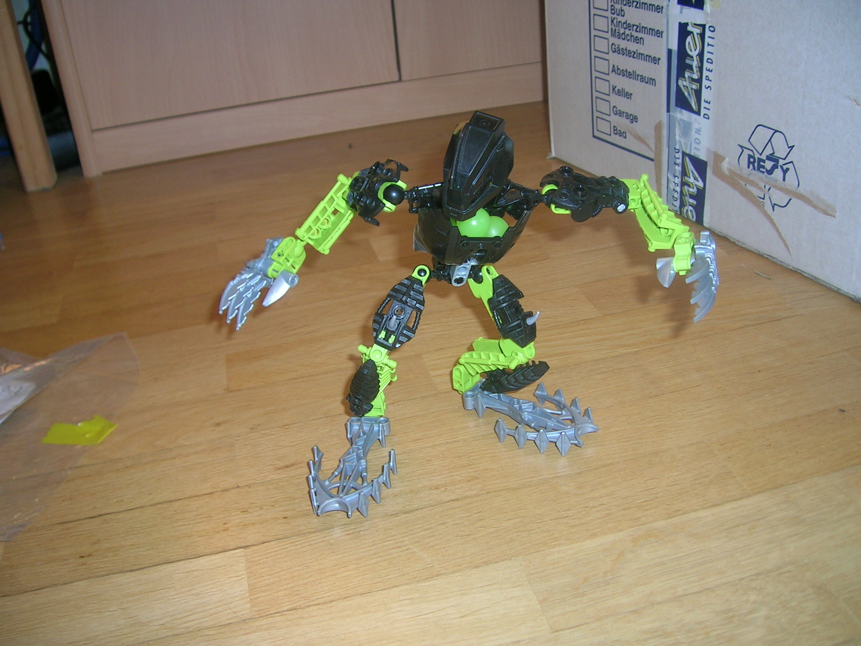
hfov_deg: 52.6
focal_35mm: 35
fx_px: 871
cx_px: 430
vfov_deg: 40.7
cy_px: 323
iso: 50
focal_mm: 5.4
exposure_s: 1/60.1
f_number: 2.8
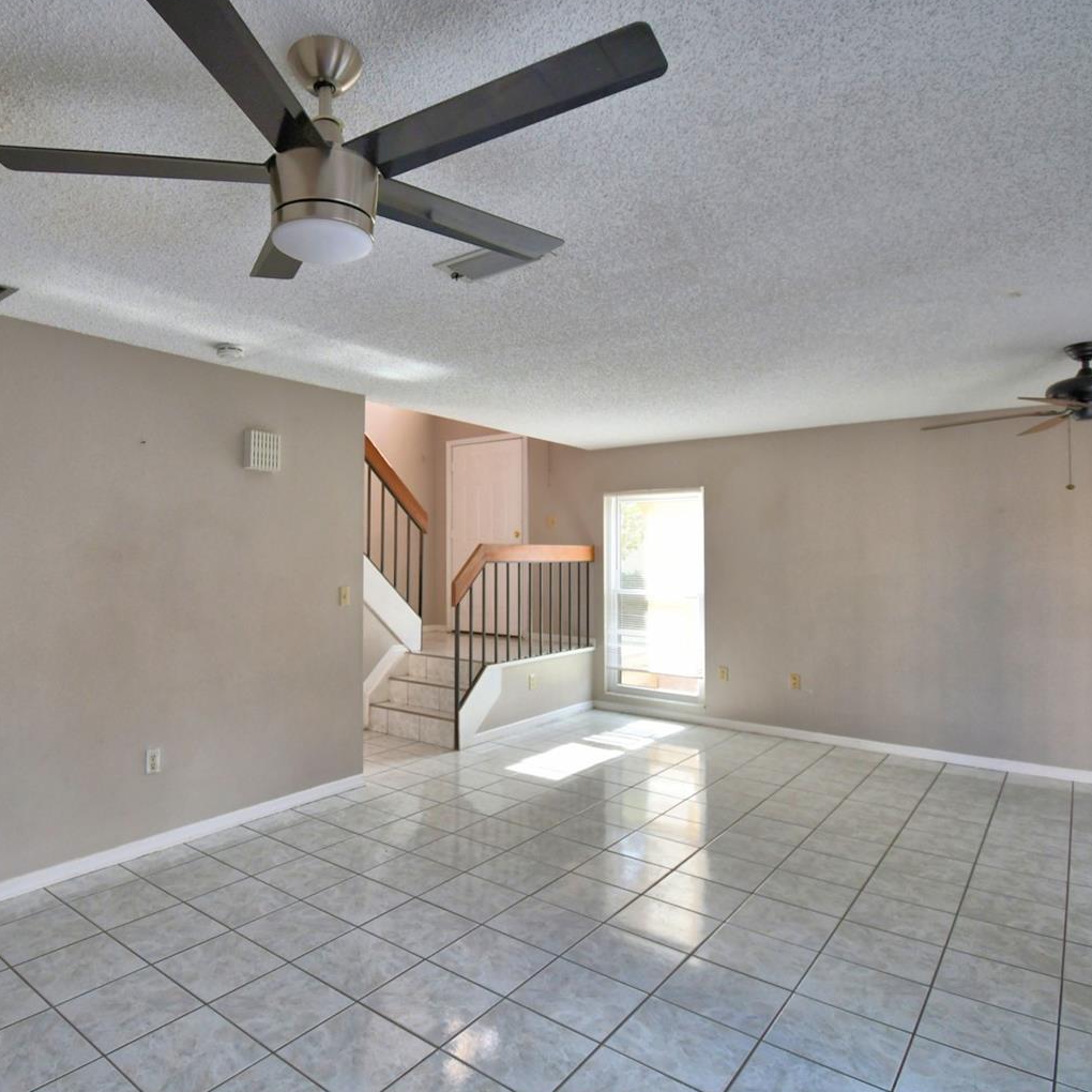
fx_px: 714
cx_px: 406
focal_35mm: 20
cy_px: 541
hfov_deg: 73.5
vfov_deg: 74.8
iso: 400
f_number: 4.5
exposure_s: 1/100
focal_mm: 10
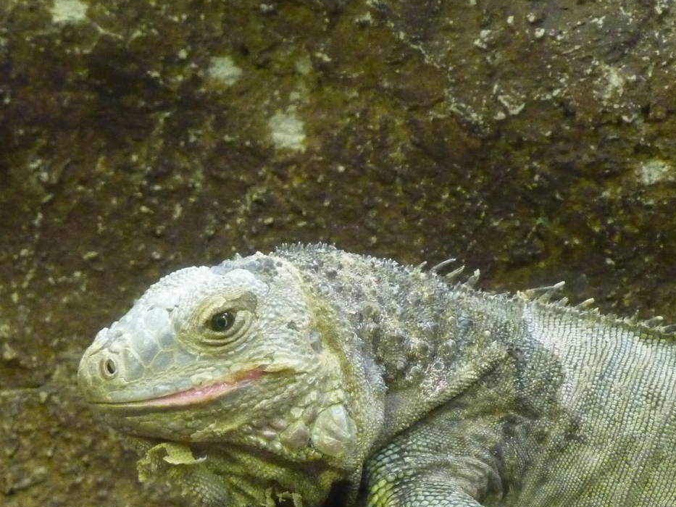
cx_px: 359
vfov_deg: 4.8
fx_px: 6094
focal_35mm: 312
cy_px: 395
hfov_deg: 6.3
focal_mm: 29.9
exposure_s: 1/50
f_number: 4.5
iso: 800
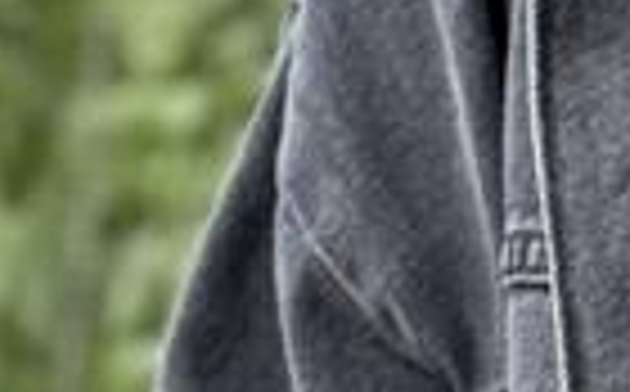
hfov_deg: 4.3
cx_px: 1521
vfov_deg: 2.7
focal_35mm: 485
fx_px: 8314
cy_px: 782
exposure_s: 1/112
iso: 100
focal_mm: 6.76
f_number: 1.78
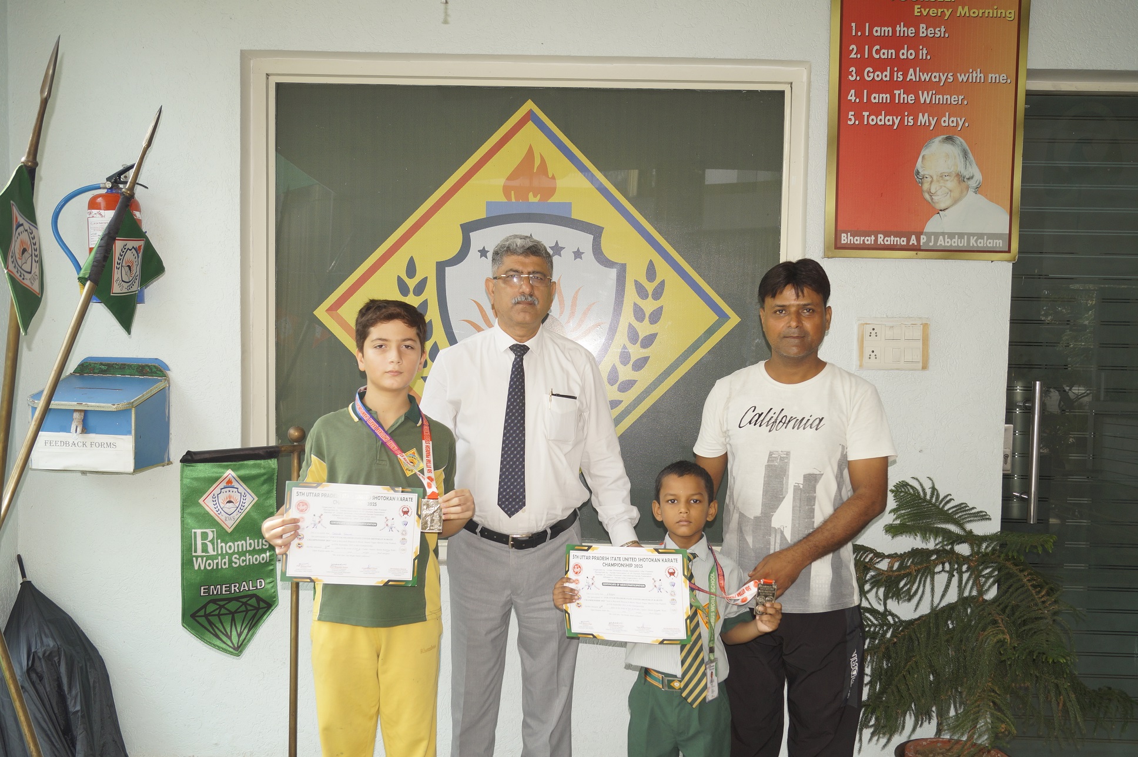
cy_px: 378
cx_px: 569
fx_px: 948
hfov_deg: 62.0
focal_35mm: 30
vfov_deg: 43.5
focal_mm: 20
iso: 160
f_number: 4
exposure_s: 1/160
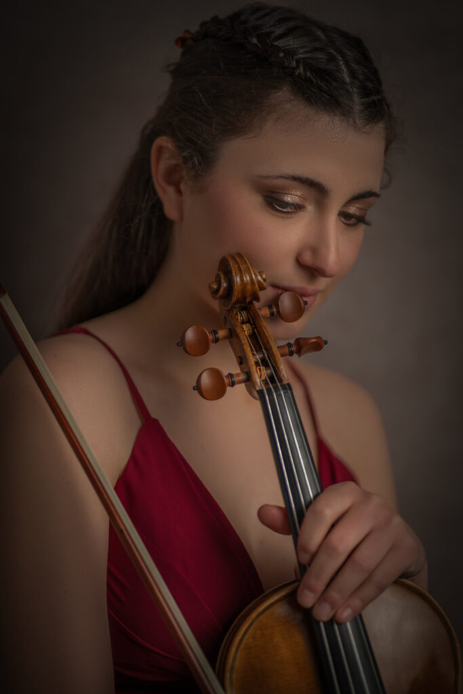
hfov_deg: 16.1
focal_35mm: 85
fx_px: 1639
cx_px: 232
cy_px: 347
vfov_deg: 23.9
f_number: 1.8
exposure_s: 1/200
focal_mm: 85
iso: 100
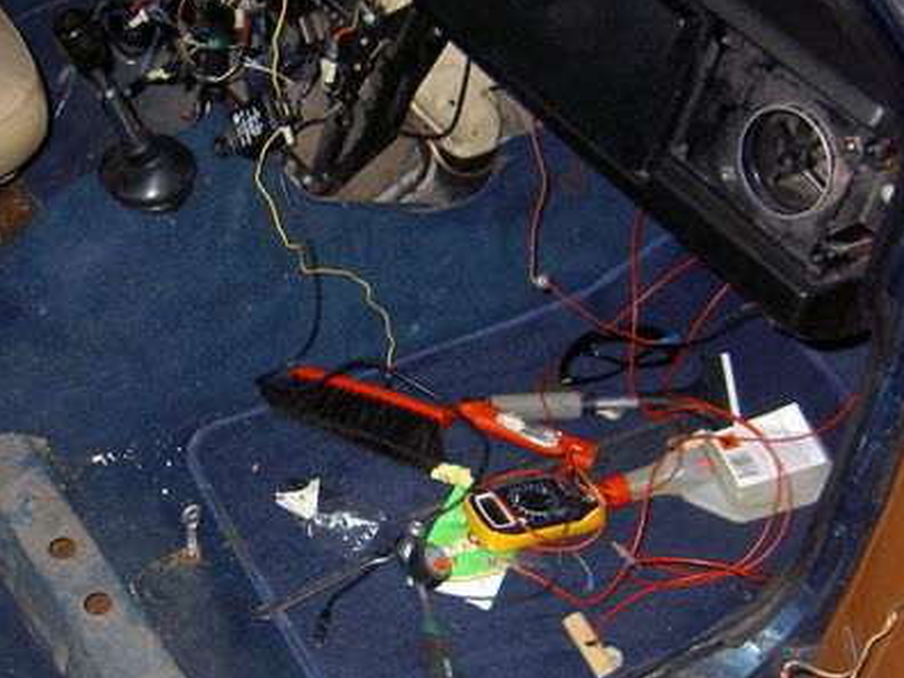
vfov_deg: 26.5
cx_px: 288
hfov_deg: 34.5
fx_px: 1436
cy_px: 393
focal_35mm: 55
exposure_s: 1/60
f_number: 2.8
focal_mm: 5.6
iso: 100
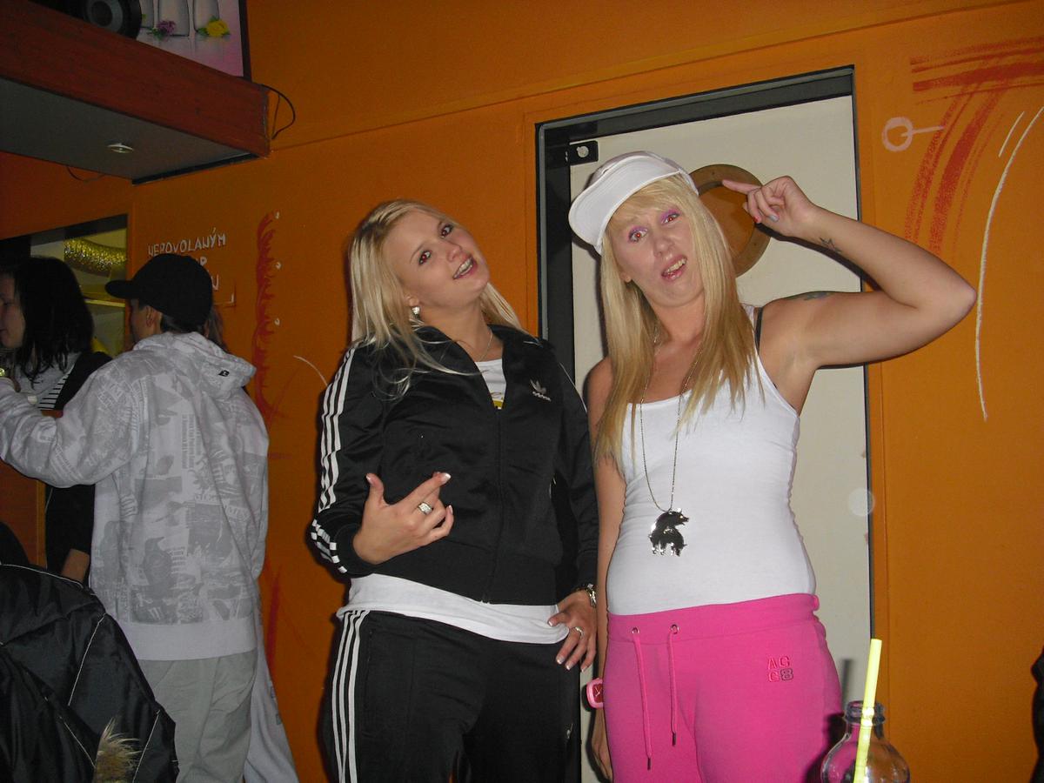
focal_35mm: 38
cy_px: 392
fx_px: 1146
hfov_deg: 49.0
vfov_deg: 37.7
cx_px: 522
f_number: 2.8
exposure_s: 1/60
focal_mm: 6.2
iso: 200
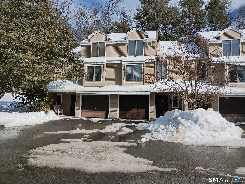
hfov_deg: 69.4
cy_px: 92
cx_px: 122
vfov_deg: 54.9
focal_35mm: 25
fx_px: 177
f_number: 1.7
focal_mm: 4.71
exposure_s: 1/9851
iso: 107
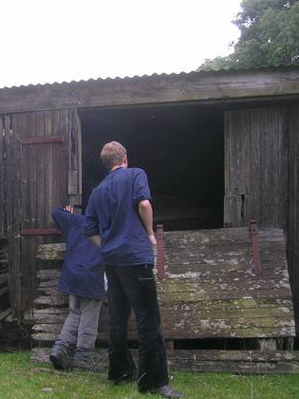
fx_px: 576
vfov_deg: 38.2
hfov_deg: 28.0
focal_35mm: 50
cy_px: 188
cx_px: 29
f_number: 2.8
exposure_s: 1/50.8
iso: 50
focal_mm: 5.4
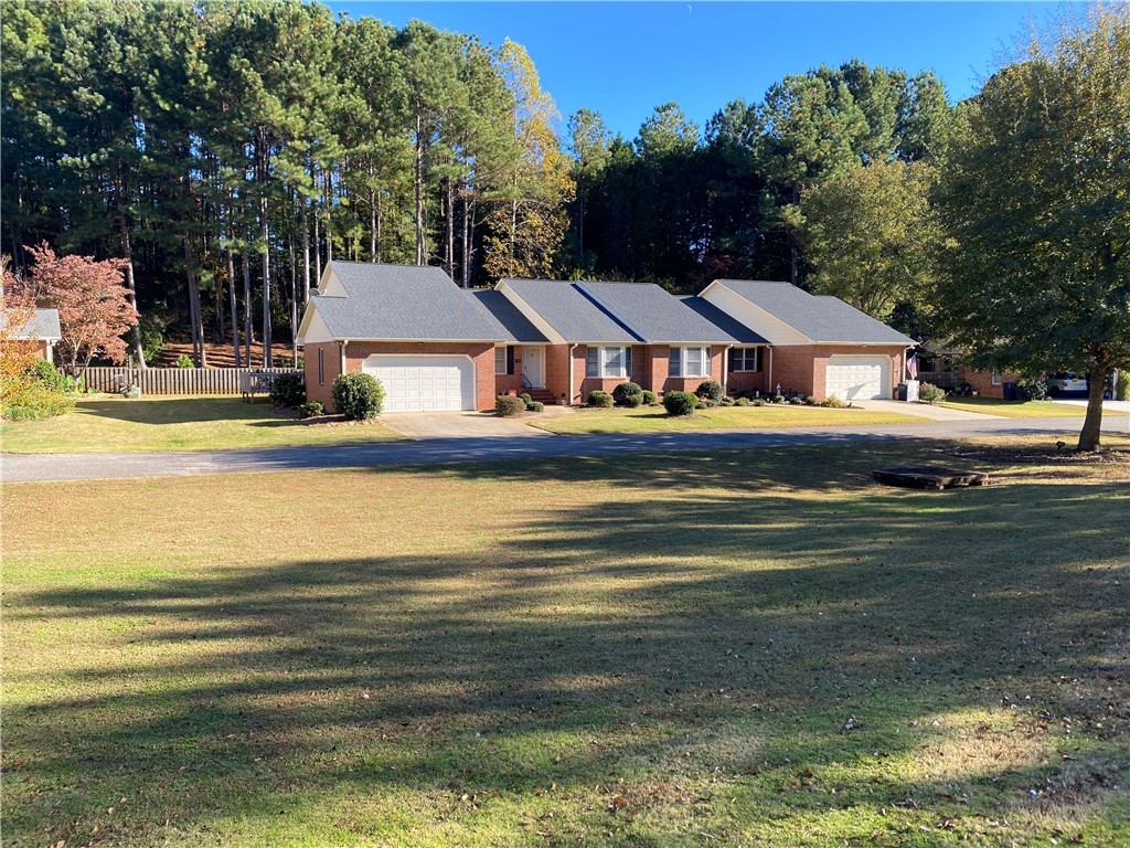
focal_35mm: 26
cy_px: 424
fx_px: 849
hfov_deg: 67.3
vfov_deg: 53.1
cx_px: 565
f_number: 1.8
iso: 32
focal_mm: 4.25
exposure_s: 1/706
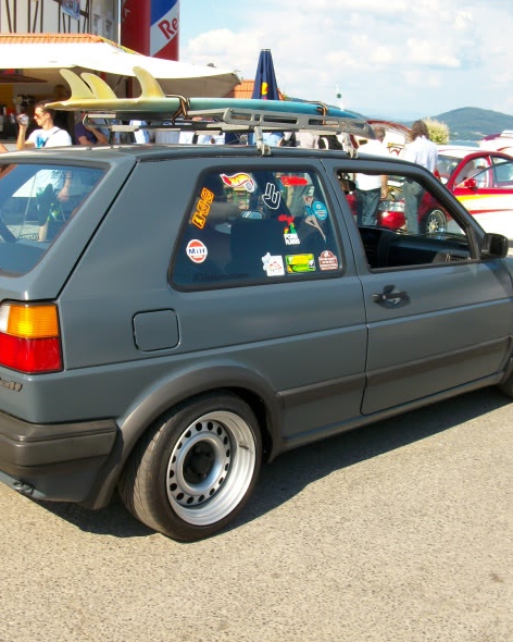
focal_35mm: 45
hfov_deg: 33.4
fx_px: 854
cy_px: 321
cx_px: 229
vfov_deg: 41.2
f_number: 5.5
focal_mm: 5.7
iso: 80
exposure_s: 1/198
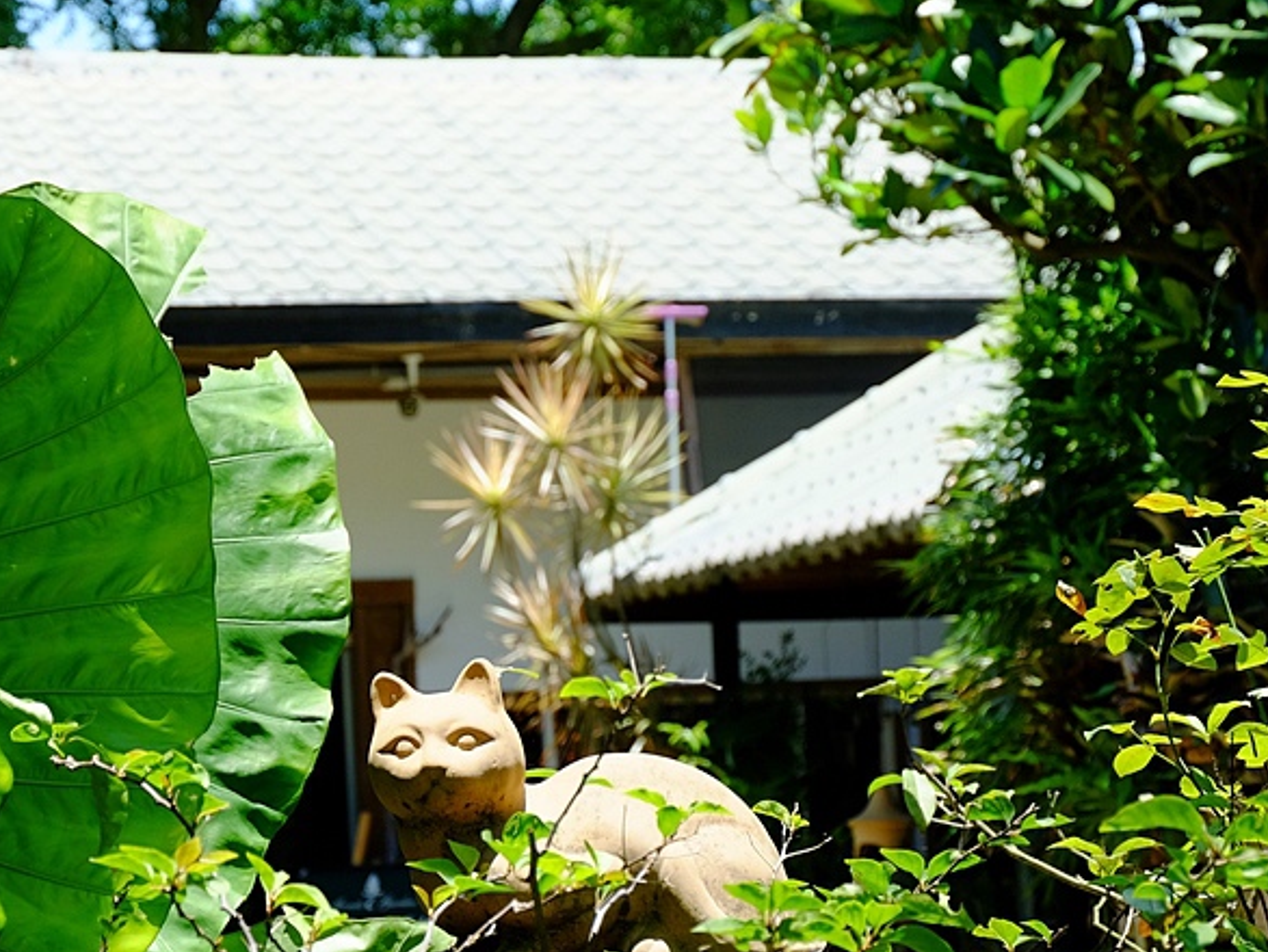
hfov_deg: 15.6
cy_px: 546
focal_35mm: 126
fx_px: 4617
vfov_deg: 11.8
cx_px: 658
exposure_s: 1/480
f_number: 5.6
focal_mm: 50
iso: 400
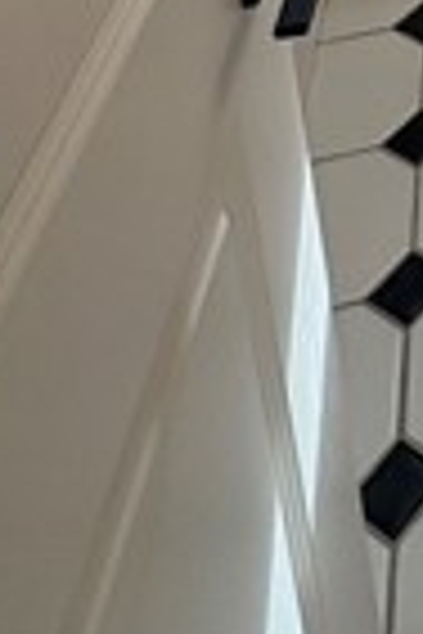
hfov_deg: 15.7
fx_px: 1163
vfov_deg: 20.1
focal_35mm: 66
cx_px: 873
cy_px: -558
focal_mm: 2.22
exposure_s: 1/183
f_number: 2.2
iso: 64
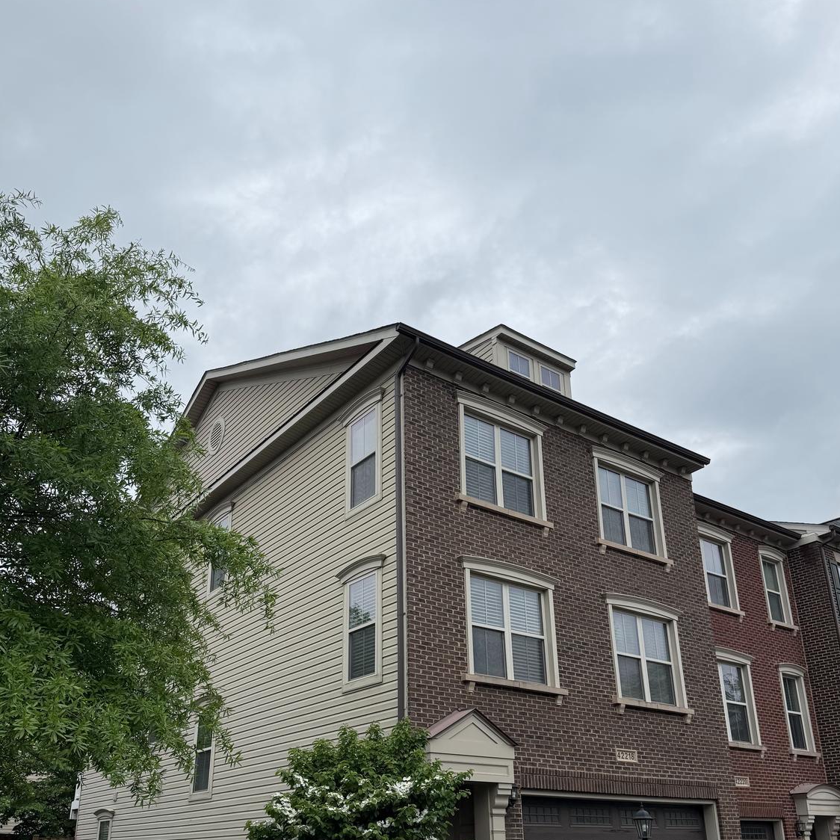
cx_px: 418
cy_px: 569
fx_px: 796
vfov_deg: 54.4
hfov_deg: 55.6
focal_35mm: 29
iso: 80
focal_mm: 6.76
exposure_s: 1/3759
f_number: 1.78
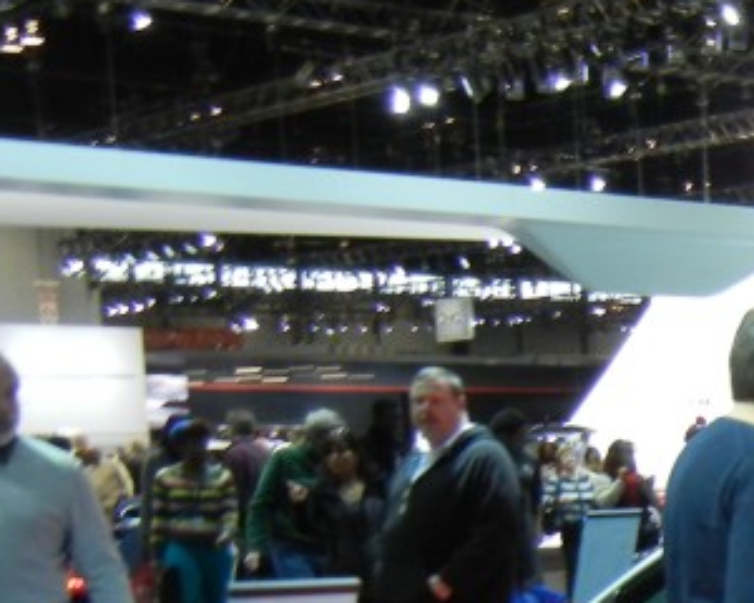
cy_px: 688
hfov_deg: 17.0
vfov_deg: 15.0
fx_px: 2232
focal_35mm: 100
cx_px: 1199
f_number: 3.5
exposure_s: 1/55
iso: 306
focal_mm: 5.4
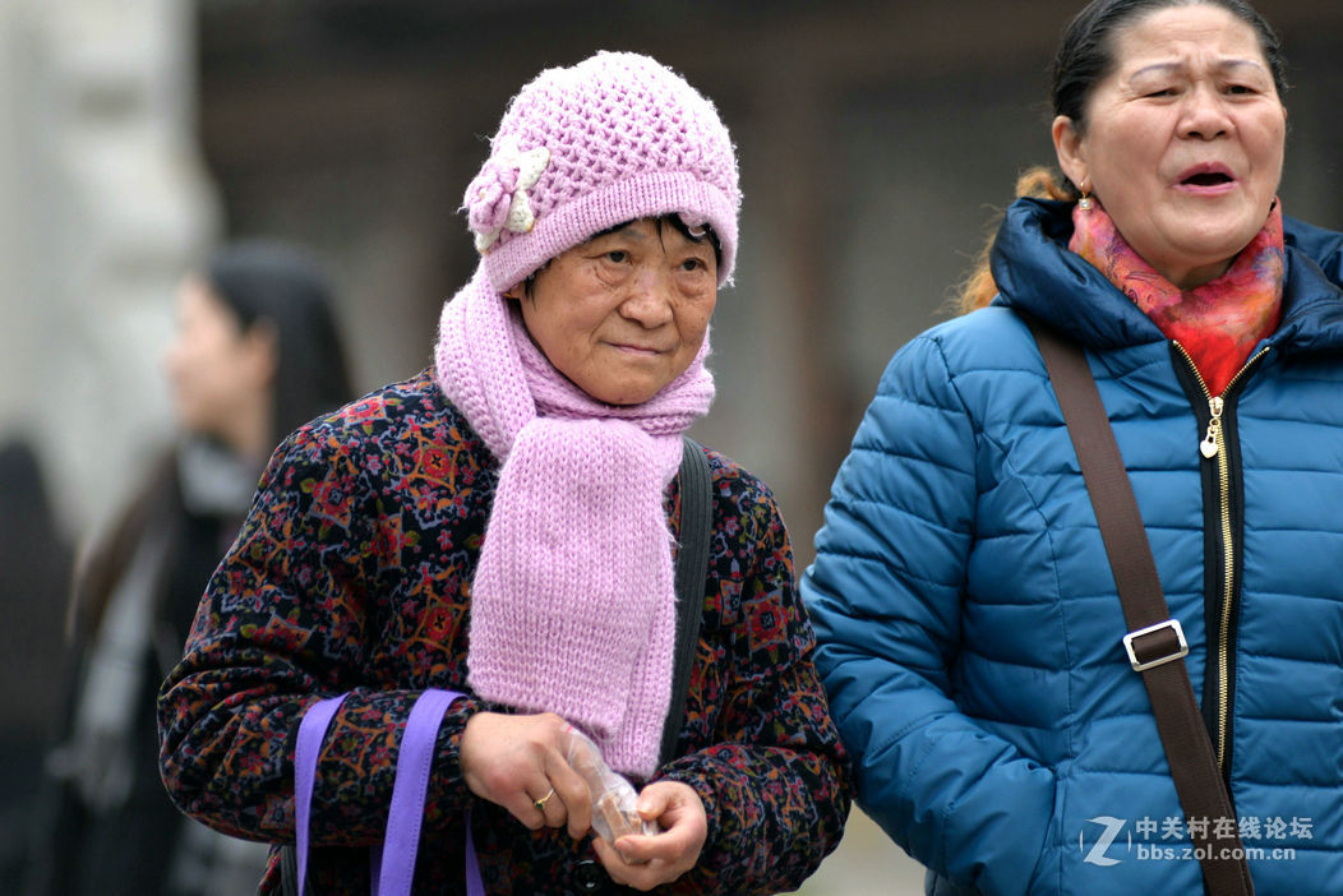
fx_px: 7463
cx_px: 672
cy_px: 448
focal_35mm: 200
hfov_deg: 10.3
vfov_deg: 6.9
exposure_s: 1/640
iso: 280
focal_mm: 200
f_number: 3.2
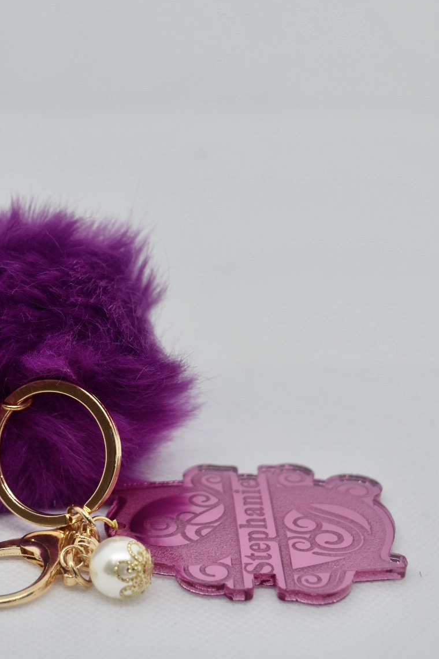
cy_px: 360
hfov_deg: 16.8
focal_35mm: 81
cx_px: 136
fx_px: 1482
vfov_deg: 25.0
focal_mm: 38
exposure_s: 1/160
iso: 200
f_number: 6.3
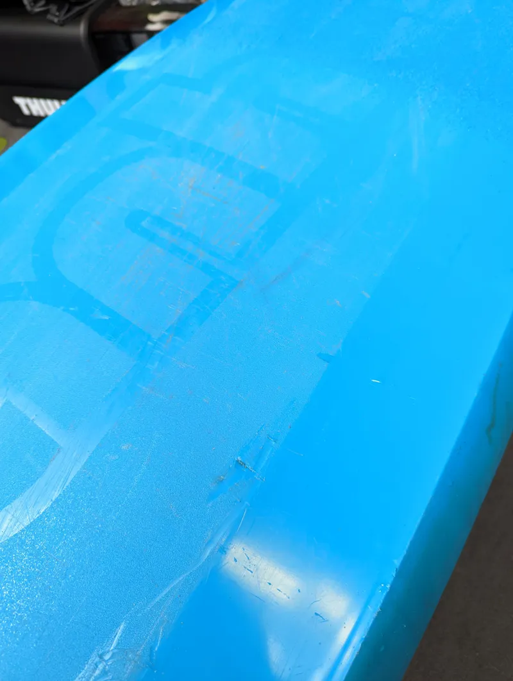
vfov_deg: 71.5
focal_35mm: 24
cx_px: 256
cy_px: 340
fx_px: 473
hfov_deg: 57.0
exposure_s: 1/100
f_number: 1.85
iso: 116
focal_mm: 6.81
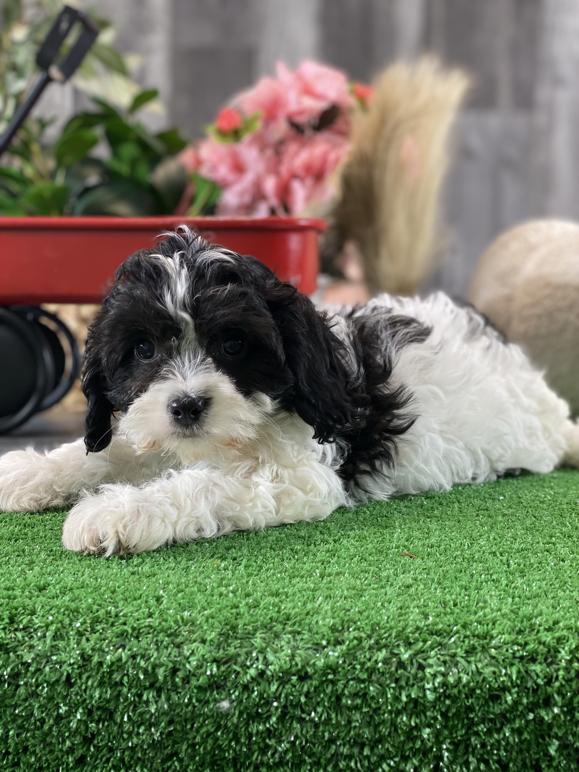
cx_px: 290
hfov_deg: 28.0
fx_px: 1160
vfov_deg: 36.8
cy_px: 386
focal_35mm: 52
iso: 80
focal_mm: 6
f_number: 2
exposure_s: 1/120
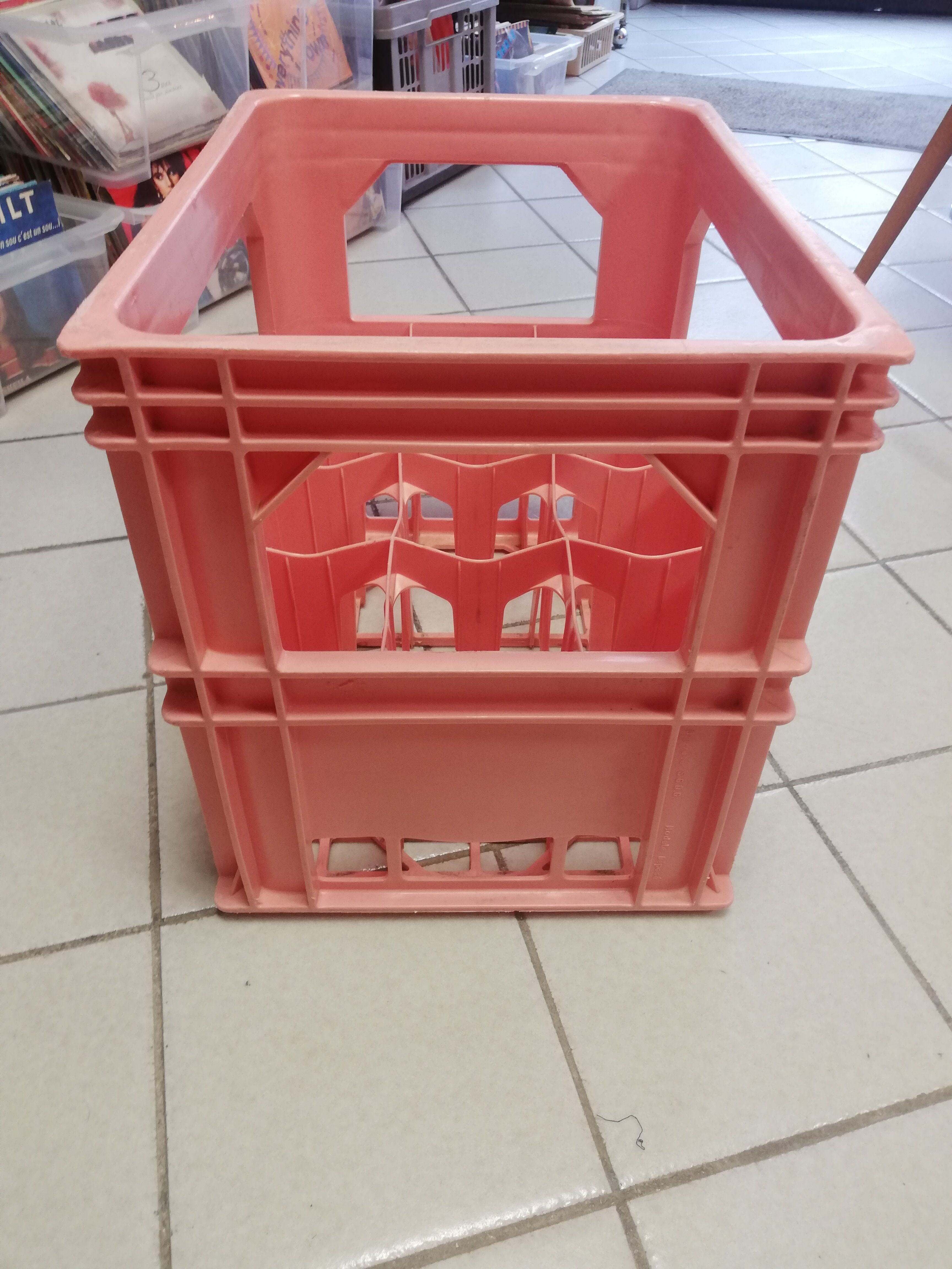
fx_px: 953
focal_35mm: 26
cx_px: 476
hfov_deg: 53.1
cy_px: 634
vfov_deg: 67.3
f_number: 2.2
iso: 160
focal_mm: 3.81
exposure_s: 1/33.3
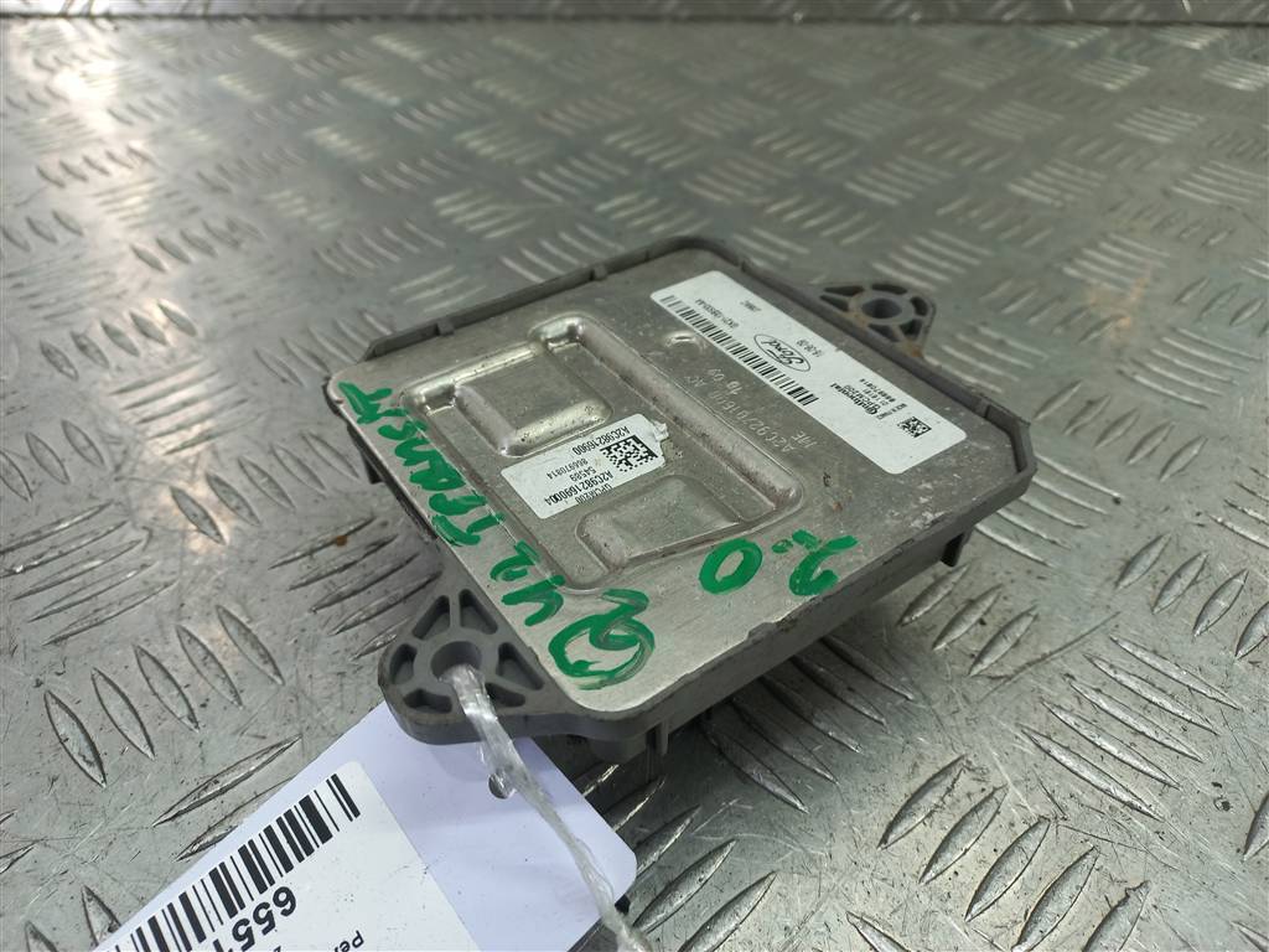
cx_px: 634
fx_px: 916
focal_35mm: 25
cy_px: 476
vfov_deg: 54.9
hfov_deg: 69.4
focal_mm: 4.6
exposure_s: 1/50
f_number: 1.8
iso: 50
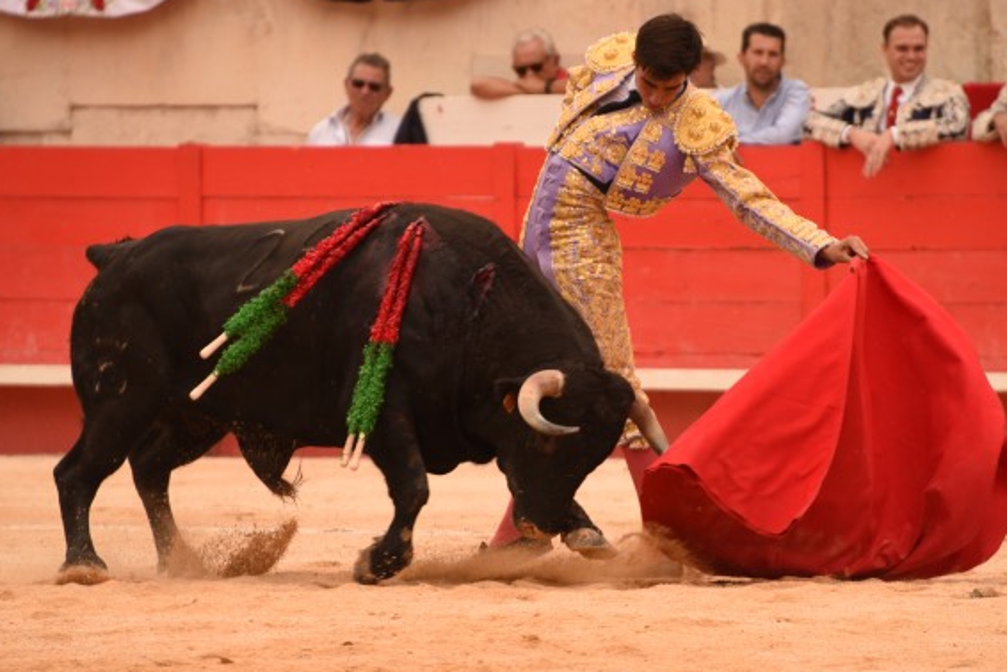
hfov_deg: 4.3
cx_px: 576
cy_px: 301
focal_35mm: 477
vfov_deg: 2.9
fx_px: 13349
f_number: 6.3
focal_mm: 300
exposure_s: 1/640
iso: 400
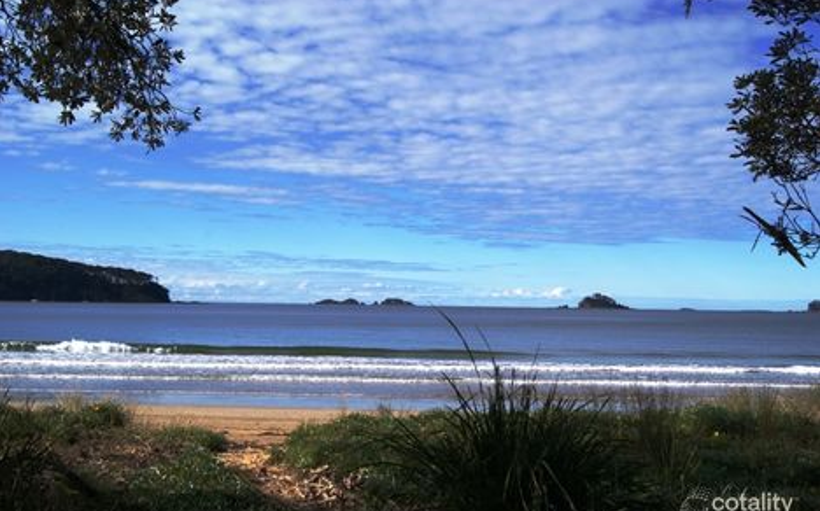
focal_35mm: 43
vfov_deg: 29.8
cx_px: 410
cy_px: 265
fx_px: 960
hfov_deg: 46.2
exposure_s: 1/320
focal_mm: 28
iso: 100
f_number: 11
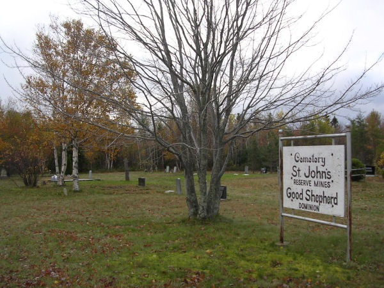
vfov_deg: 37.7
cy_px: 144
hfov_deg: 49.0
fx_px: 422
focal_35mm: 38
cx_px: 192
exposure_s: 1/276
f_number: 2.8
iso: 100
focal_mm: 5.8
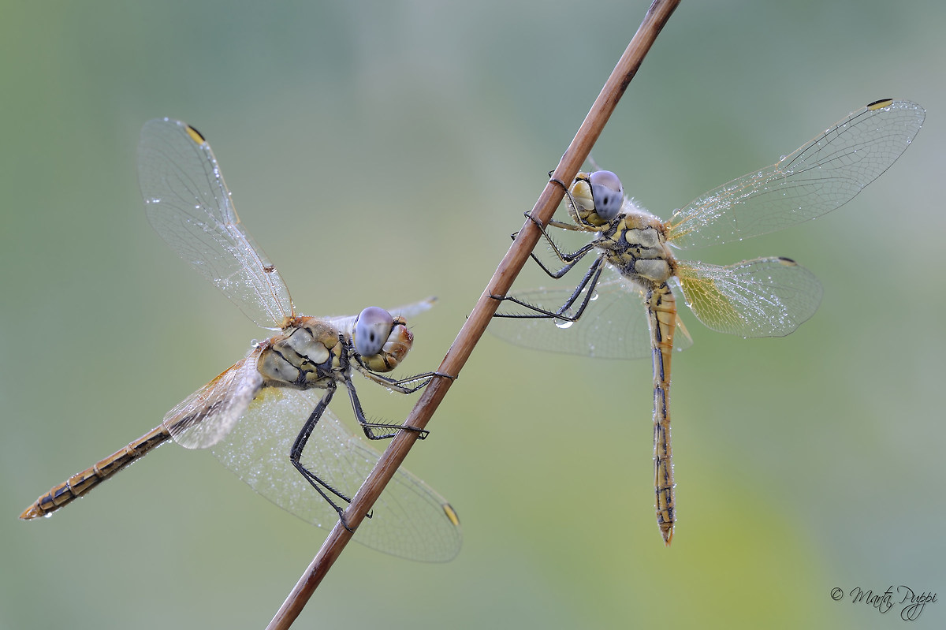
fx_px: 4137
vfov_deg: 8.7
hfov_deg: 13.0
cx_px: 473
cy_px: 315
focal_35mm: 158
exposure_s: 1/3
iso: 100
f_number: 16
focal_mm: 105
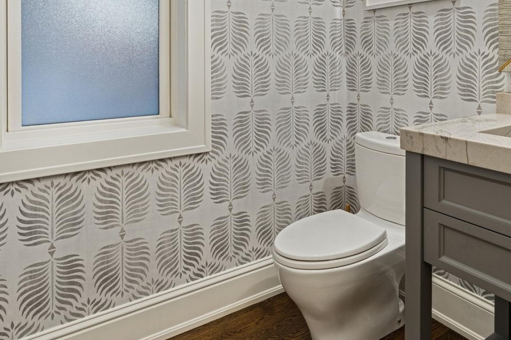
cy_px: 65
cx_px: 309
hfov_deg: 64.8
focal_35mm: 28
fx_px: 397
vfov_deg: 44.0
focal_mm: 16
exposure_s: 1/8
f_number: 8
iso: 320
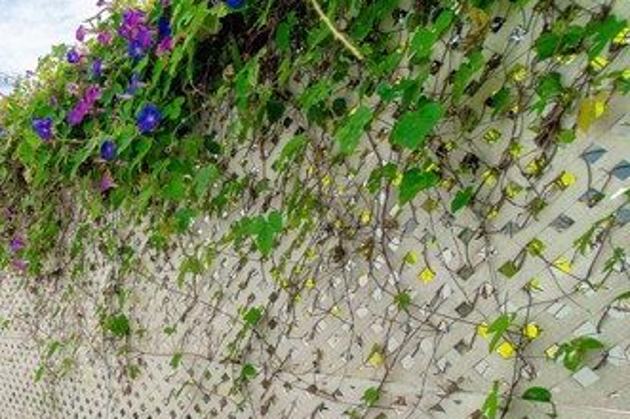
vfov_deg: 43.7
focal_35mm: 29
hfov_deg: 56.4
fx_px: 507
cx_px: 82
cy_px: 305
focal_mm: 10
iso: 100
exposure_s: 1/160
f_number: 7.1
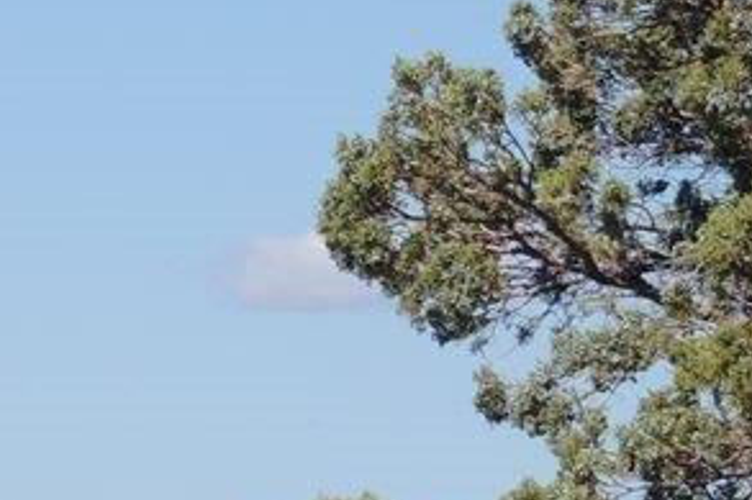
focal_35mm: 564
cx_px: -349
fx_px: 11774
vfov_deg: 2.4
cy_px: 644
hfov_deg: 3.6
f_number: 4.4
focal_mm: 27.6
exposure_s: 1/800
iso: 100
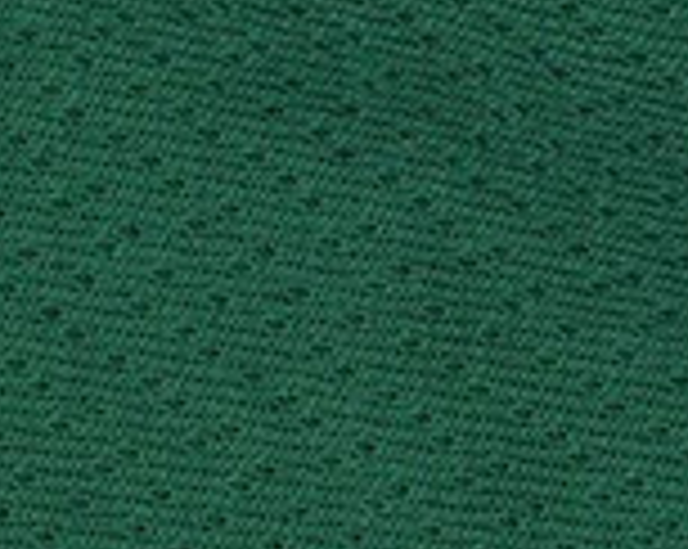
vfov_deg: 5.5
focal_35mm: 277
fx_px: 5633
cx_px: 1135
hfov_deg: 6.9
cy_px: -529
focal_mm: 30
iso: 400
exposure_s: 1/60
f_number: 11
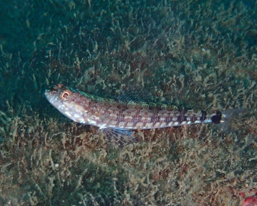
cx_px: 122
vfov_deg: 14.7
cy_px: 102
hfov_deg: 18.3
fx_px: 799
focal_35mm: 105
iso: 400
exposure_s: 1/200
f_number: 6.3
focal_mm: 18
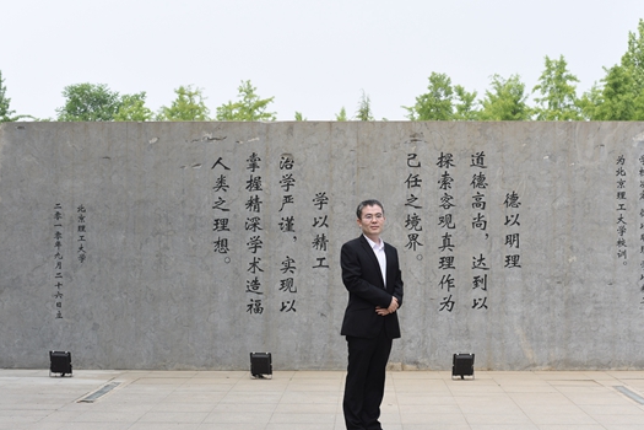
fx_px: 1091
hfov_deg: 32.8
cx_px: 364
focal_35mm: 61
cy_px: 222
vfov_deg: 22.3
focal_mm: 50
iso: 125
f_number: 6.3
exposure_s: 1/250
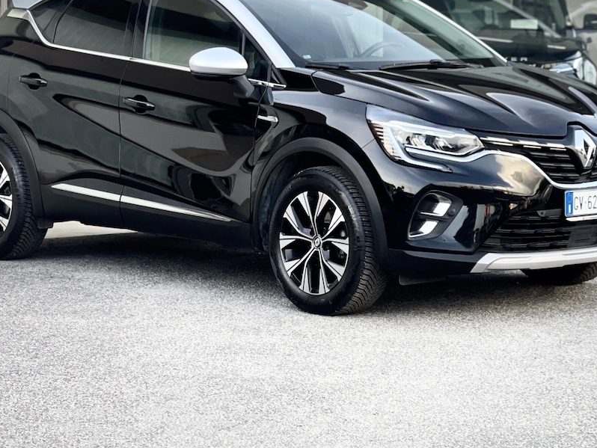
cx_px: 305
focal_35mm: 100
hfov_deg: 19.6
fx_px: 1725
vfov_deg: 14.8
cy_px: 140
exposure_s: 1/121
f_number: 2.2
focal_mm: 7.5
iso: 64
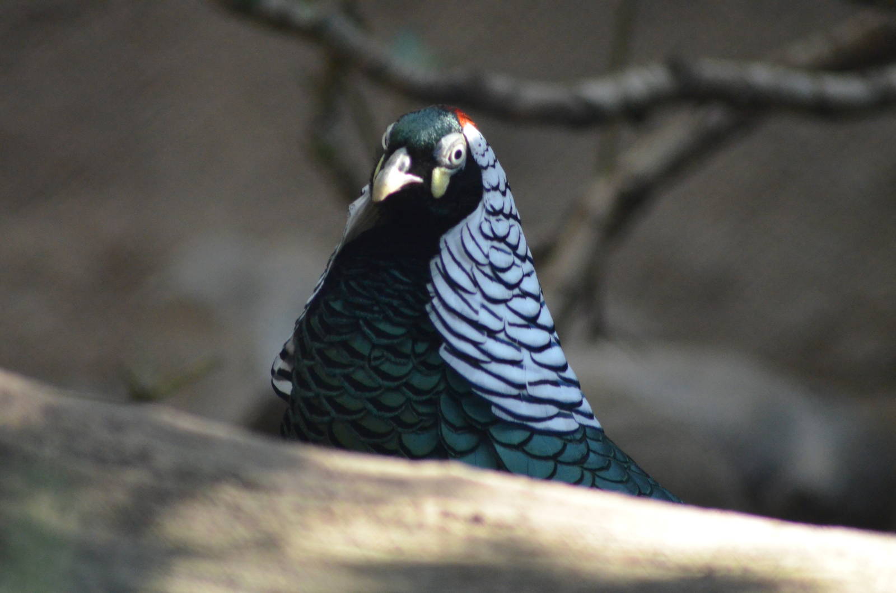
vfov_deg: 3.0
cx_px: 448
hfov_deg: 4.6
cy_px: 296
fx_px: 11178
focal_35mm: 450
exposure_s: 1/320
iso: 3200
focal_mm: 300
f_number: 5.6
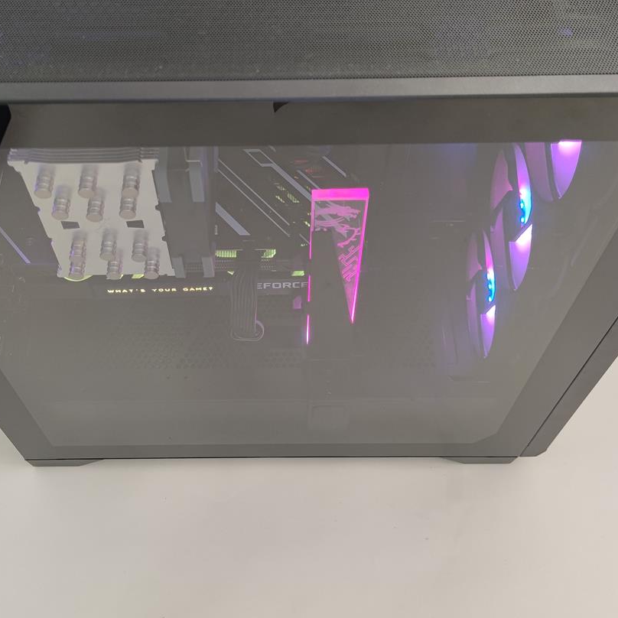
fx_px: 828
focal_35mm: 41
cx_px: 281
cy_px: 205
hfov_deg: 40.9
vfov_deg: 40.4
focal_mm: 6.78
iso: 212
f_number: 1.85
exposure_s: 1/80
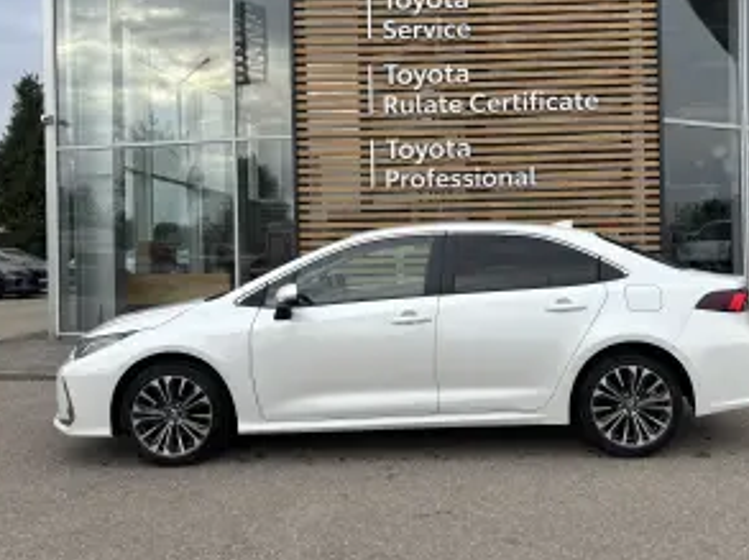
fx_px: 692
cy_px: 240
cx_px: 424
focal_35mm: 32
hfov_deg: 56.7
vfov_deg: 44.0
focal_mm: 5.96
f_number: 1.6
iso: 50
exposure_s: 1/1616
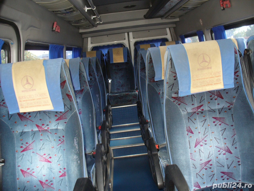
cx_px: 127
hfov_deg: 50.1
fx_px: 271
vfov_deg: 38.7
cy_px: 96
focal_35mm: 37
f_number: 2.8
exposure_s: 1/60
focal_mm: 6.1
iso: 200
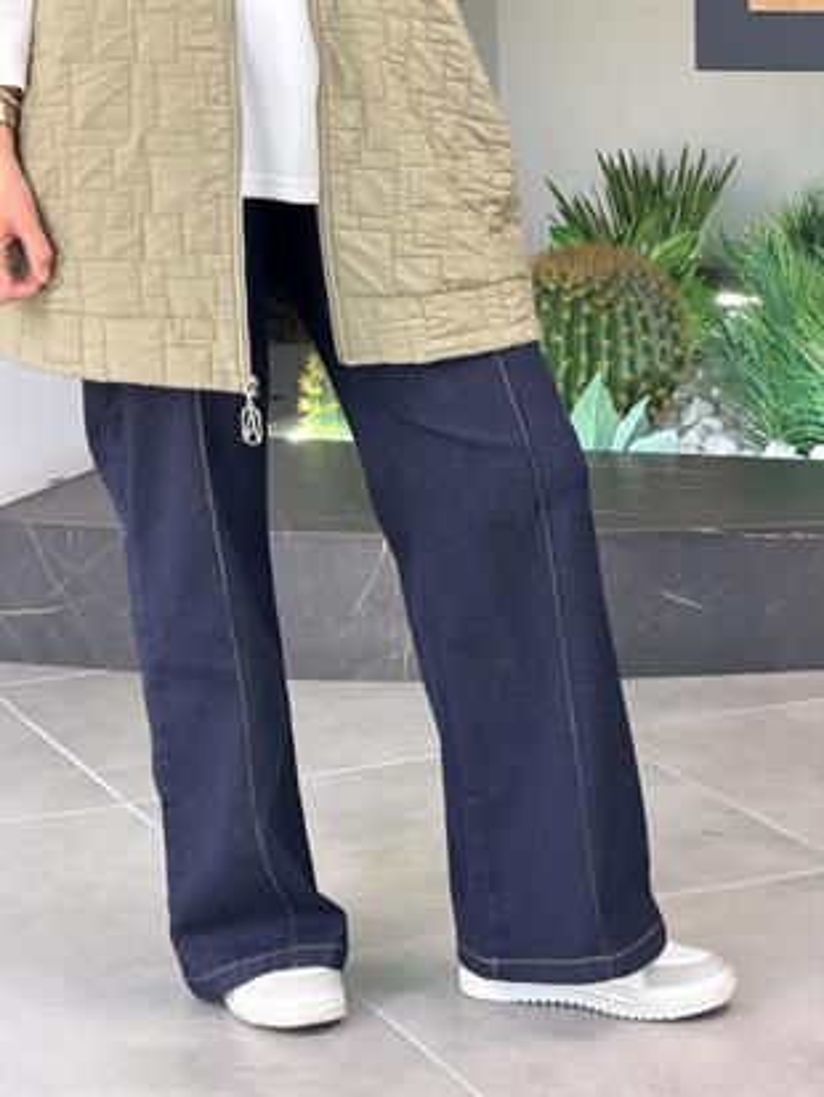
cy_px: 548
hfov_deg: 14.8
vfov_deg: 19.6
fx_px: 3172
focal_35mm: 100
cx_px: 412
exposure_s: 1/121
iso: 400
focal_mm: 16.89
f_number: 2.8
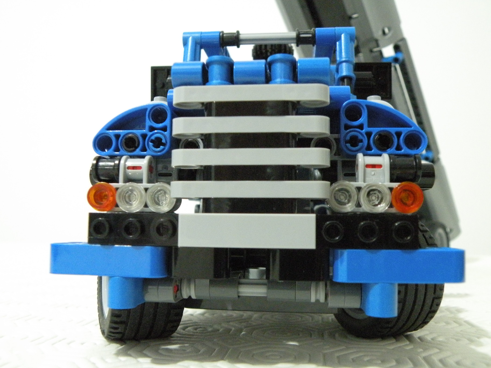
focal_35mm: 33
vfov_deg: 42.9
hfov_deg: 55.4
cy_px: 184
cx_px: 246
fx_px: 468
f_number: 3.2
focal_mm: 5.8
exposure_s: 1/8
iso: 726
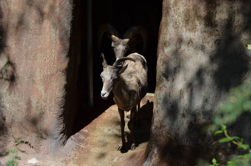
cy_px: 83
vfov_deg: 13.0
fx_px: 731
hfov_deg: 19.5
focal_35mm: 105
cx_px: 126
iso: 200
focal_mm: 70
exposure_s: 1/640
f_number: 6.3
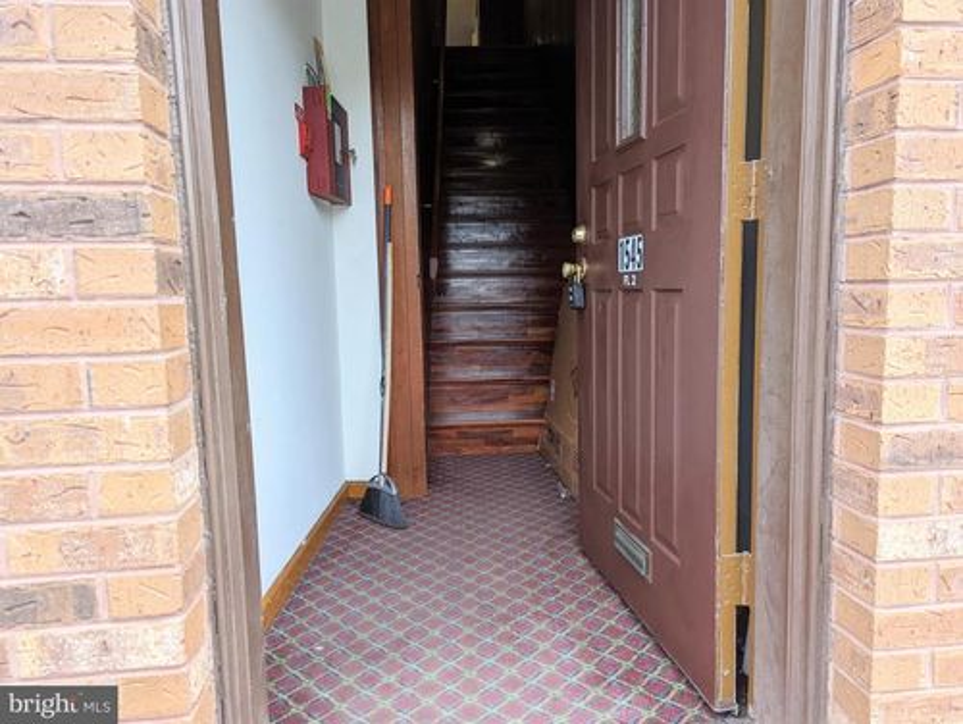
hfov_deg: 71.5
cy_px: 362
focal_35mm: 24
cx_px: 482
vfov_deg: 56.9
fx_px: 668
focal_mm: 6.81
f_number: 1.85
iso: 289
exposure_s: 1/468
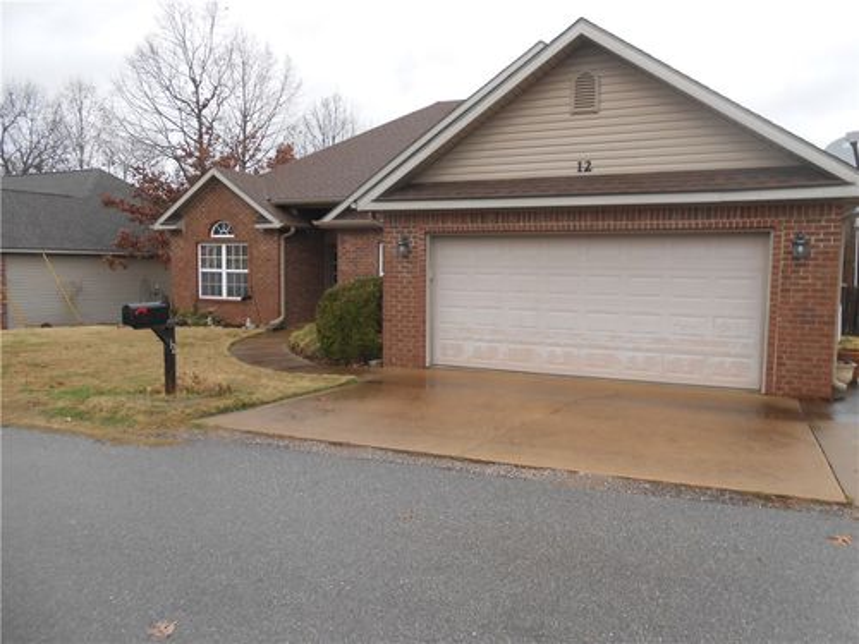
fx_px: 645
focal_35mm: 26
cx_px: 430
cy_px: 322
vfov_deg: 53.1
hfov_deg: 67.3
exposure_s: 1/30
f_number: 3.5
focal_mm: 4.6
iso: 80
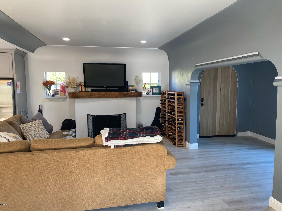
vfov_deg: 53.1
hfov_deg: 67.3
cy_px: 106
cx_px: 141
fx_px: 212
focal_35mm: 26
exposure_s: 1/60
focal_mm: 4.25
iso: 64
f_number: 1.8
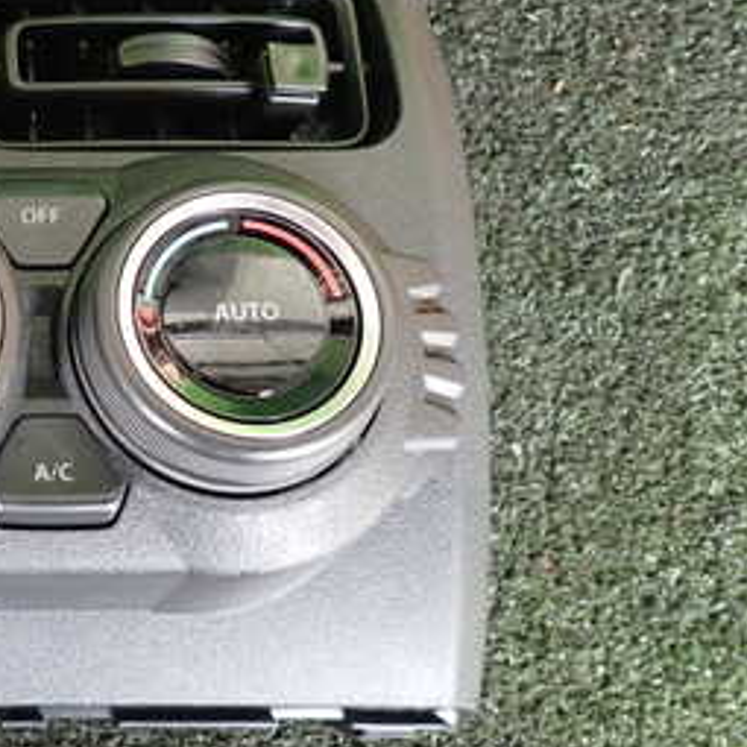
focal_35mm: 52
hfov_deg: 28.9
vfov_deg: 32.5
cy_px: 249
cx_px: -123
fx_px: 1270
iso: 200
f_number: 2
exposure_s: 1/50
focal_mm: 4.5
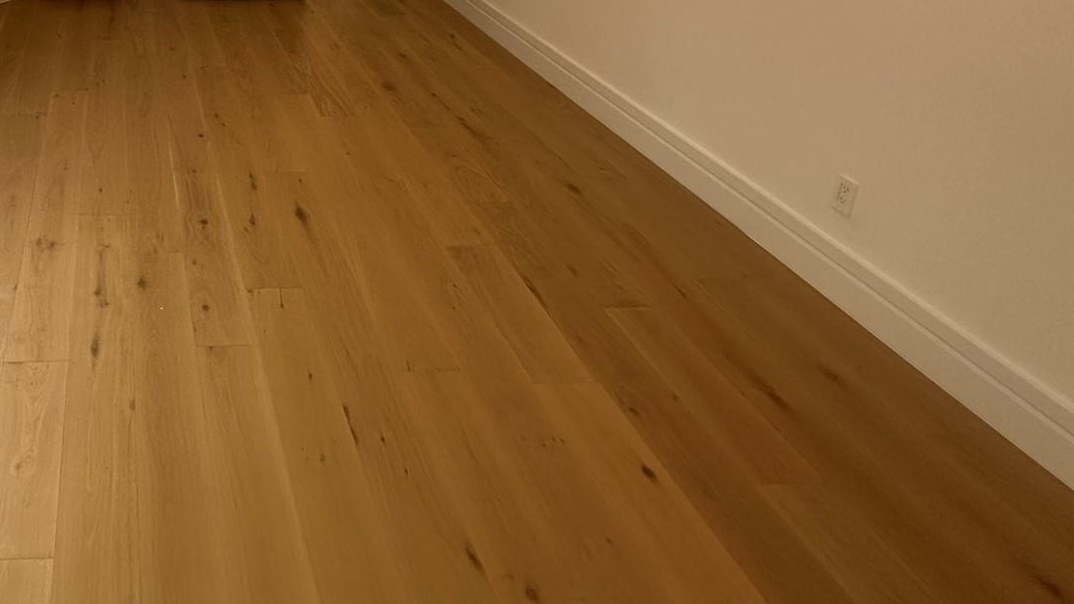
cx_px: 142
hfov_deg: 58.2
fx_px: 826
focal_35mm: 29
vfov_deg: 35.4
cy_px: -33
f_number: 2.2
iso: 125
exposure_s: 1/99
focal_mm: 2.22
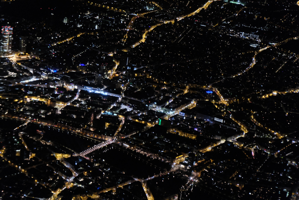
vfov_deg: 14.0
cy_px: 100
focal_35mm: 98
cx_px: 150
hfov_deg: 20.8
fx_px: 814
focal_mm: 65.4
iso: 10000
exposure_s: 1/60
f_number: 2.8
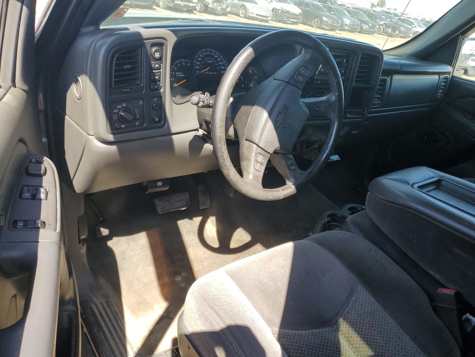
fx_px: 357
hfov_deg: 67.3
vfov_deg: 53.1
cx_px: 238
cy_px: 178
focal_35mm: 26
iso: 50
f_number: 1.5
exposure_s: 1/526
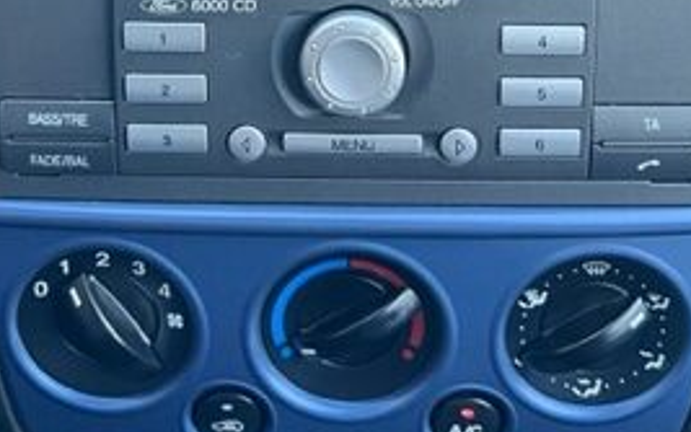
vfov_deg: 18.5
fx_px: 1243
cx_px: 308
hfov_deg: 31.0
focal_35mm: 66
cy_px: -106
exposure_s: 1/75
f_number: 1.5
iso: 125
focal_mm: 5.7
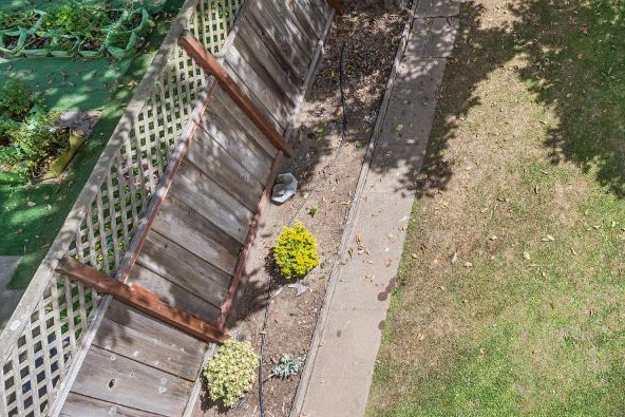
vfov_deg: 32.5
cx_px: 642
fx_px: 660
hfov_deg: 42.7
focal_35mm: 38
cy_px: 11
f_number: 7.1
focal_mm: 15
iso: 200
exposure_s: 1/250
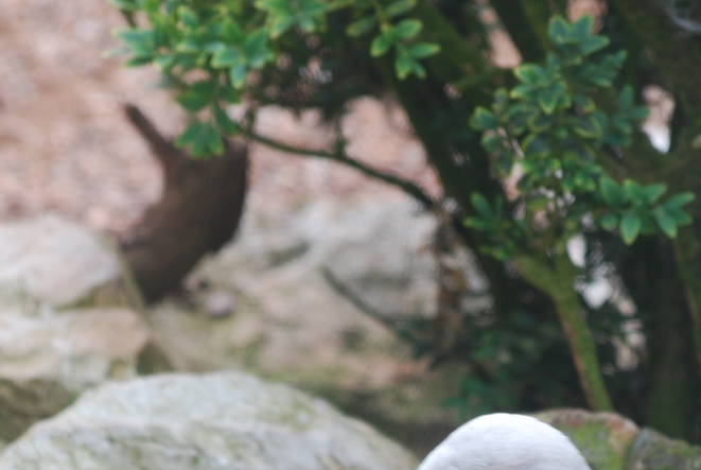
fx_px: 12033
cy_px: 542
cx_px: 467
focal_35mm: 617
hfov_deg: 3.3
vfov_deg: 2.2
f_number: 5
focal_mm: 170
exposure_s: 1/125
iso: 200
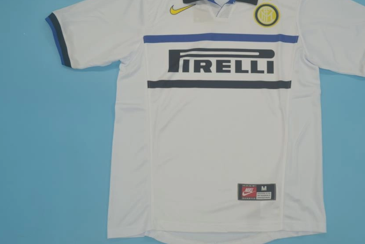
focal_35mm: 43
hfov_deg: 45.2
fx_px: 436
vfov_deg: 31.1
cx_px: 220
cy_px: 100
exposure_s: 1/200
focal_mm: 22
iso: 200
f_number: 4
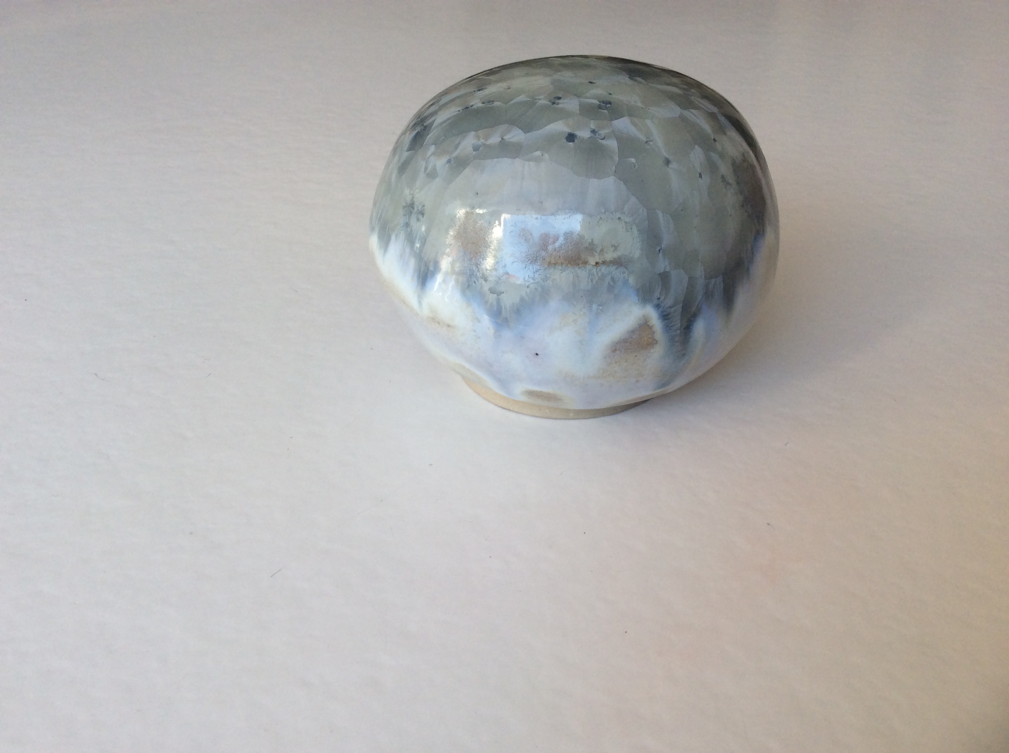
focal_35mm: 32
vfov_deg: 44.1
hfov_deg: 56.9
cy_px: 376
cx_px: 504
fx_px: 931
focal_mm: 3.3
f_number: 2.4
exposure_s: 1/100
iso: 32
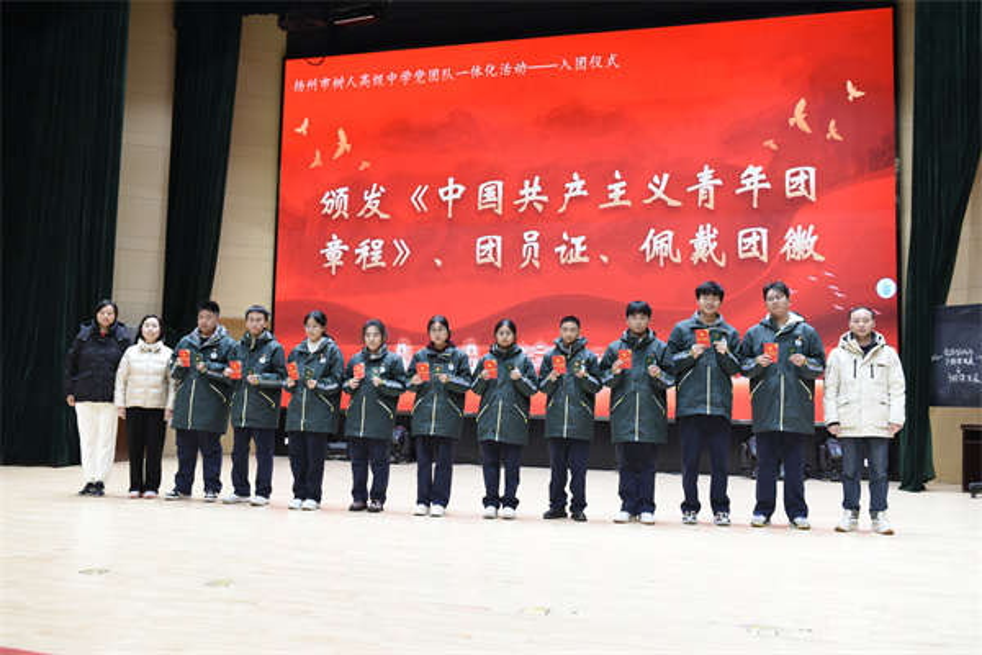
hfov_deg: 58.7
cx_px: 491
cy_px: 328
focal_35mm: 32
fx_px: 873
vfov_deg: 41.1
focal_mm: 32
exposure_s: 1/160
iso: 640
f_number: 3.5
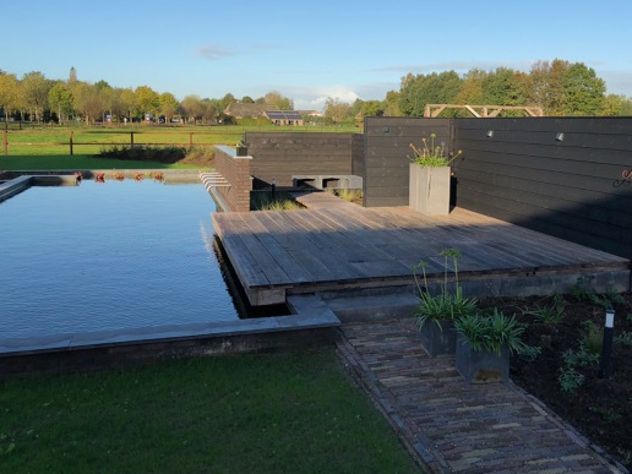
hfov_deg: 50.9
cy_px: 202
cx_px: 391
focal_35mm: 36
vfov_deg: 39.6
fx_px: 657
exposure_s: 1/1116
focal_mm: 3.99
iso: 20
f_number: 1.8
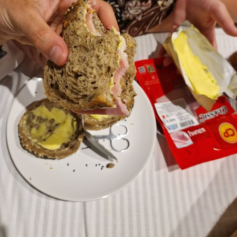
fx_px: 232
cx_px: 120
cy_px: 66
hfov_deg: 54.0
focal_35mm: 30
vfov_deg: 52.2
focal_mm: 5.4
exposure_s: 1/50
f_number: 1.8
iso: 800
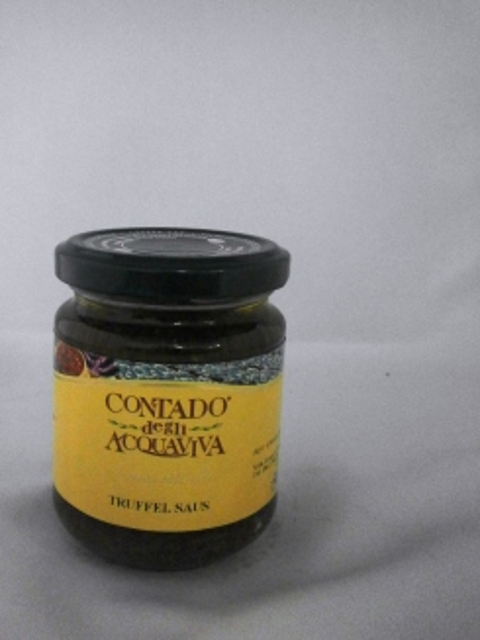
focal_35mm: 37
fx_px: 685
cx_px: 168
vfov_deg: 49.7
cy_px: 245
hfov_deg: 38.3
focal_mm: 4.8
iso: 800
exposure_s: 1/50
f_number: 2.9
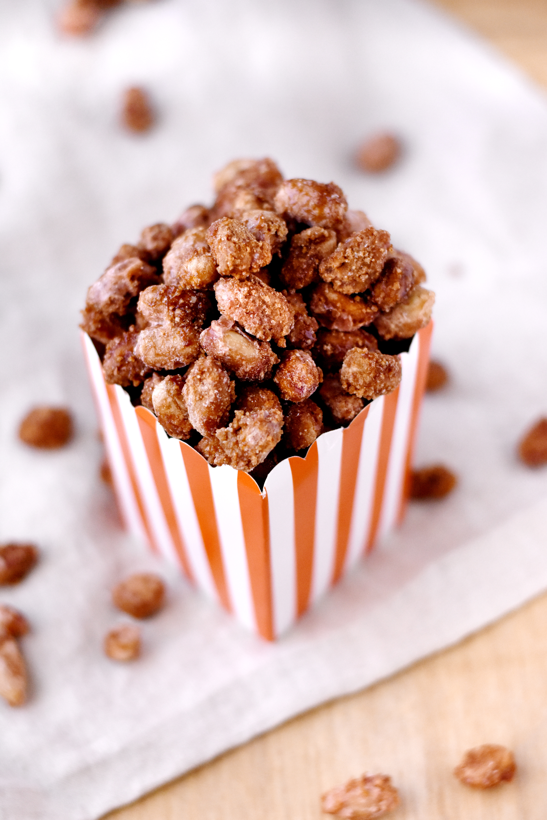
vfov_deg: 27.0
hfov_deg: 18.2
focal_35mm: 75
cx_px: 274
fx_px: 1709
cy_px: 410
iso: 1600
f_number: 2.5
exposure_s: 1/2000
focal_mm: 50
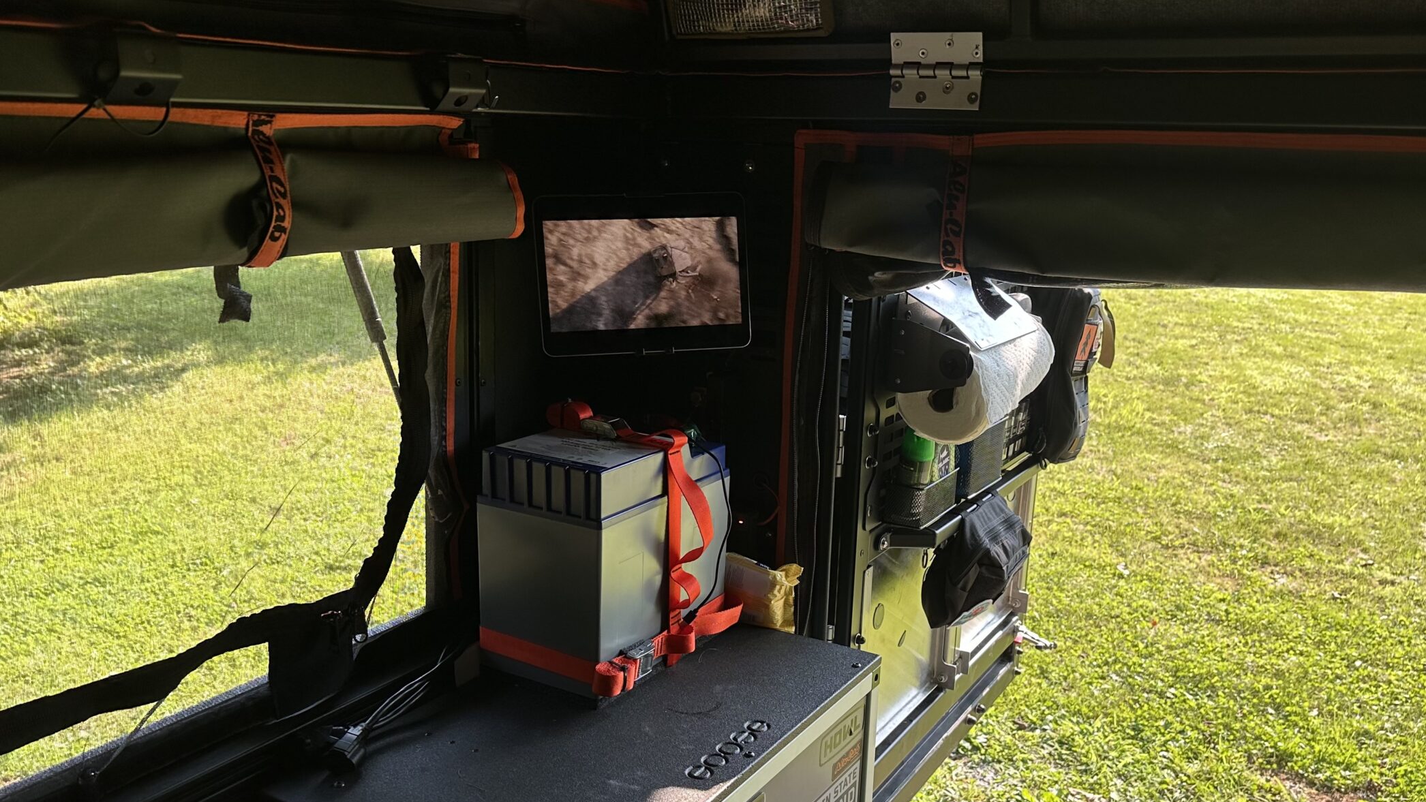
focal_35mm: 32
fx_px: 1210
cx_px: 709
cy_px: 501
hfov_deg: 61.0
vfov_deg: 36.5
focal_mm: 6.86
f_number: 1.78
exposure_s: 1/374
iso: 80
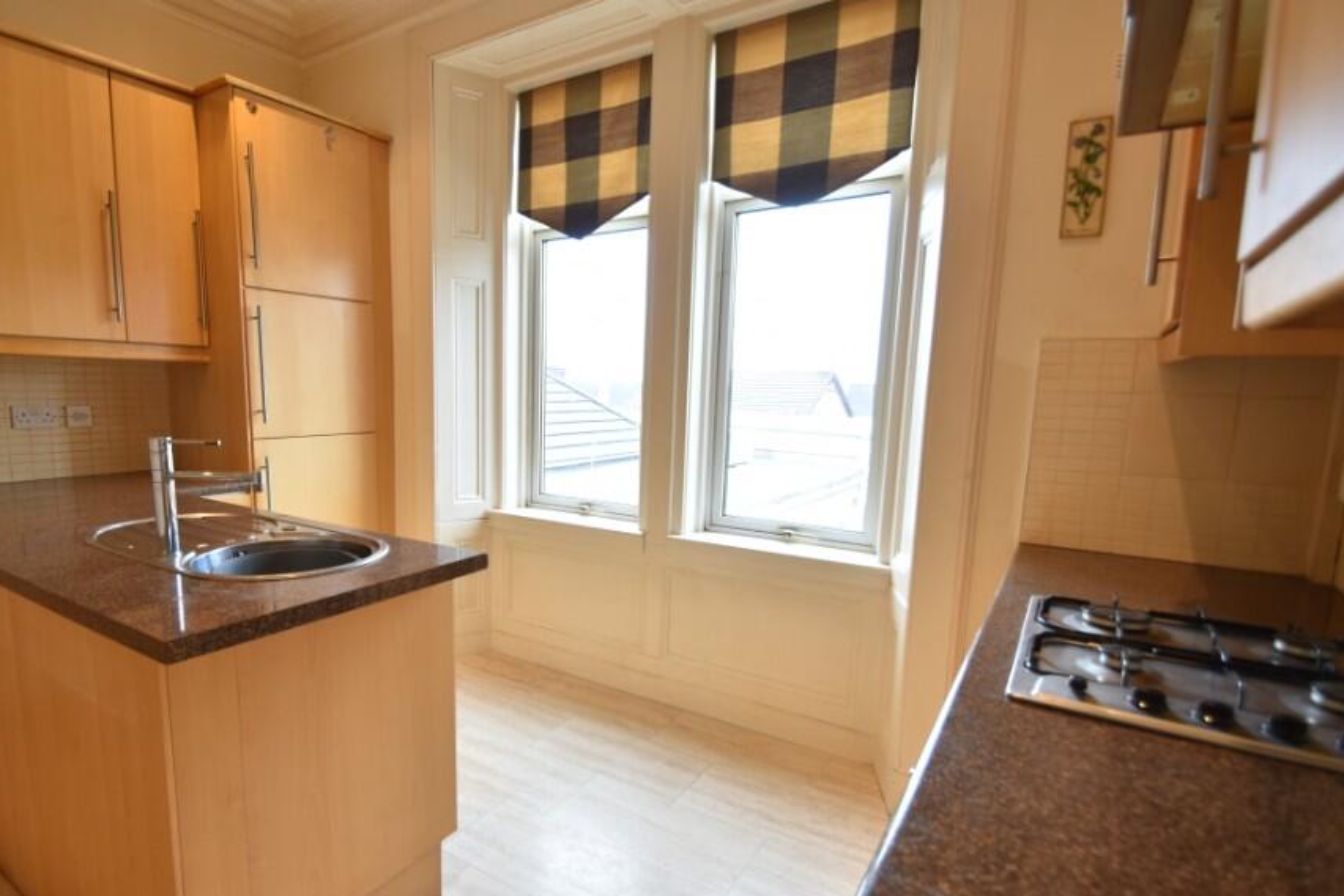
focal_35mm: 18
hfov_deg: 89.6
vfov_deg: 67.3
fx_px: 672
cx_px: 591
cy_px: 475
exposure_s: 1/15
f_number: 4.5
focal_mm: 10
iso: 110
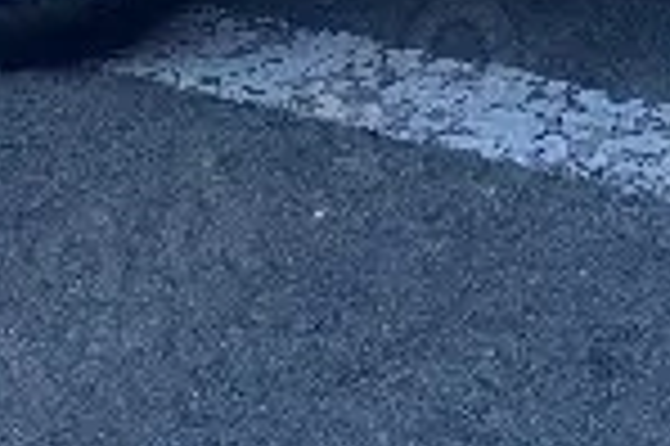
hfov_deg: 10.1
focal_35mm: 182
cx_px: 1502
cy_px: -793
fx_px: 3383
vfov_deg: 6.9
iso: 32
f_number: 1.8
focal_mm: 4.25
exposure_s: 1/1667
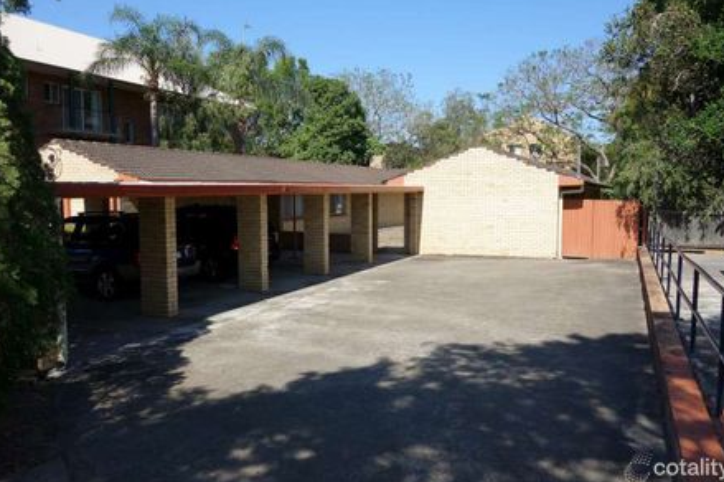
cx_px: 369
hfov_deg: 62.0
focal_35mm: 30
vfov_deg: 43.5
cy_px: 243
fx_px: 603
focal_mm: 10.4
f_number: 5.6
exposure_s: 1/400
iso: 125
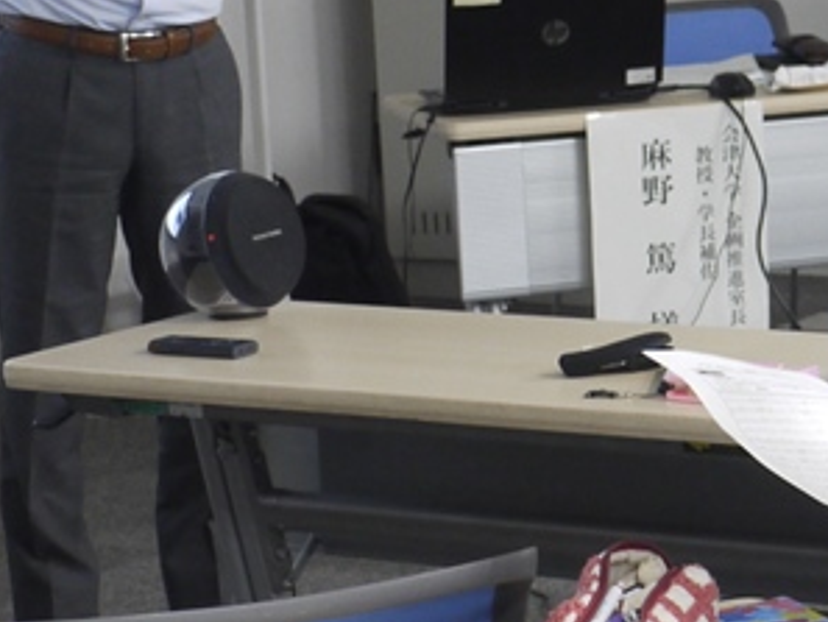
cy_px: 162
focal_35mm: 167
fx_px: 3996
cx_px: 730
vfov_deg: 8.9
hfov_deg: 11.8
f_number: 4.6
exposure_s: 1/30
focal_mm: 22
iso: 400
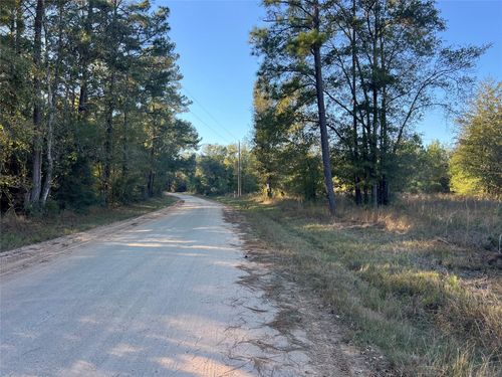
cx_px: 251
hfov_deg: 67.3
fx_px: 377
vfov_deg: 53.1
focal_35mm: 26
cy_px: 188
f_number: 1.5
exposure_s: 1/601
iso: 50
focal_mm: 5.7
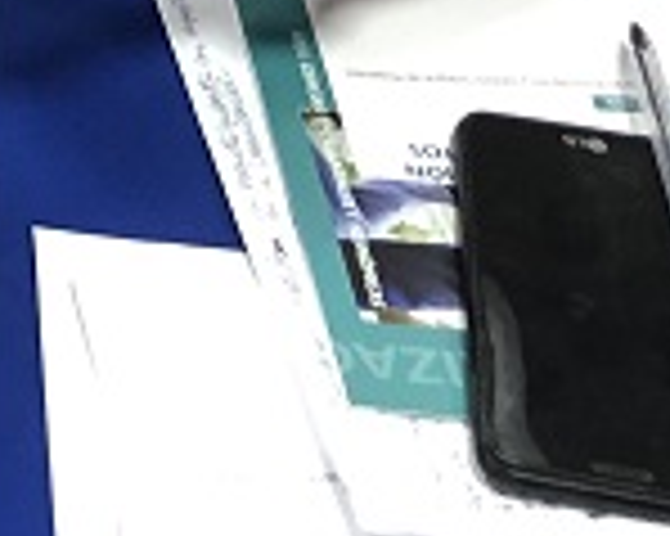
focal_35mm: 165
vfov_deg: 9.0
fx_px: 3270
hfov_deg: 10.7
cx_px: -657
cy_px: -426
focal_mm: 3.99
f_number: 1.8
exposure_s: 1/60
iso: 200
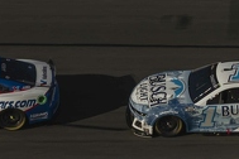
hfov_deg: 7.0
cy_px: 105
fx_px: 1945
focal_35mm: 293
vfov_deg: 4.7
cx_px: 307
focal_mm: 70
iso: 100
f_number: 7.1
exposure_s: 1/320
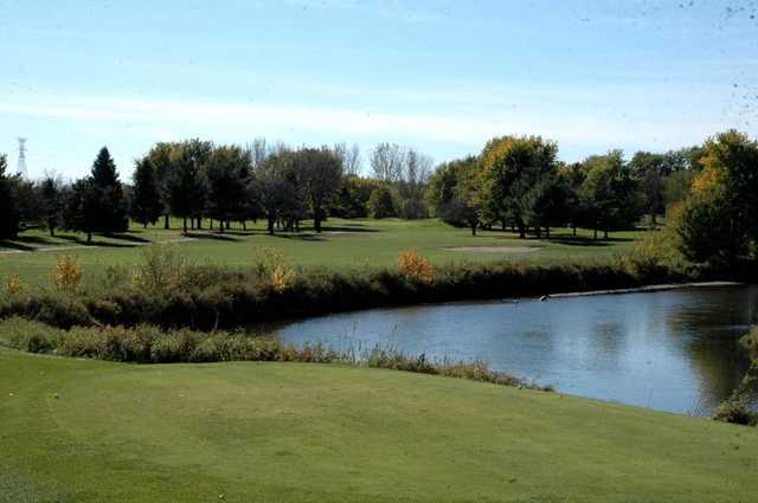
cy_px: 252
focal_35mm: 72
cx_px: 379
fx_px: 1514
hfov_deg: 28.1
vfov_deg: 18.9
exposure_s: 1/200
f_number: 18
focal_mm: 48
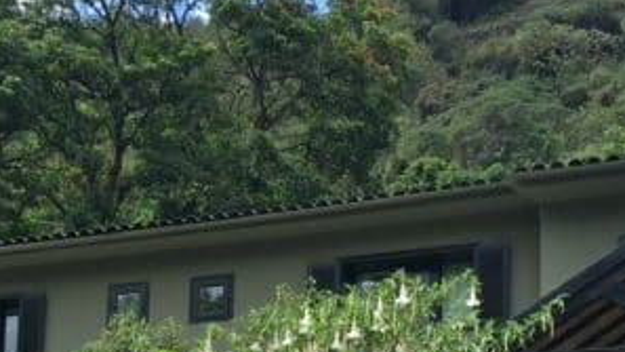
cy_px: 476
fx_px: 1409
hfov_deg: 24.8
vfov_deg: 13.6
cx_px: 164
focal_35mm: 85
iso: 25
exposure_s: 1/596
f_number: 2.2
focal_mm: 4.15
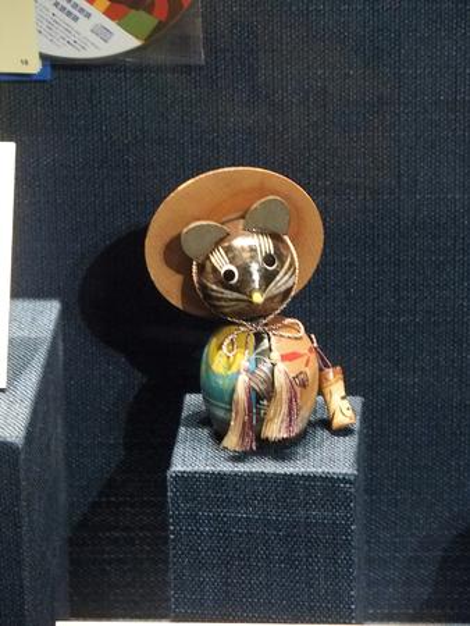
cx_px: 235
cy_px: 313
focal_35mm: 165
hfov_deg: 9.0
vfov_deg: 12.0
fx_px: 2984
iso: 1600
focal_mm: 35
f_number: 2.8
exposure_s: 1/25
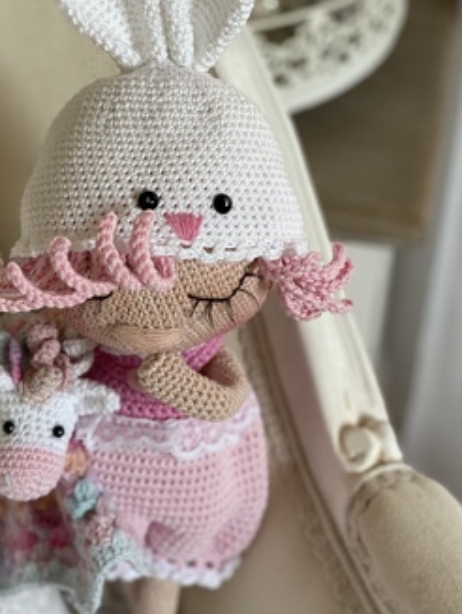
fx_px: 1314
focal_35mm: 74
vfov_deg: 26.3
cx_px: 145
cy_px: 362
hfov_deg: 19.9
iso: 160
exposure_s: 1/50
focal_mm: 6
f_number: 2
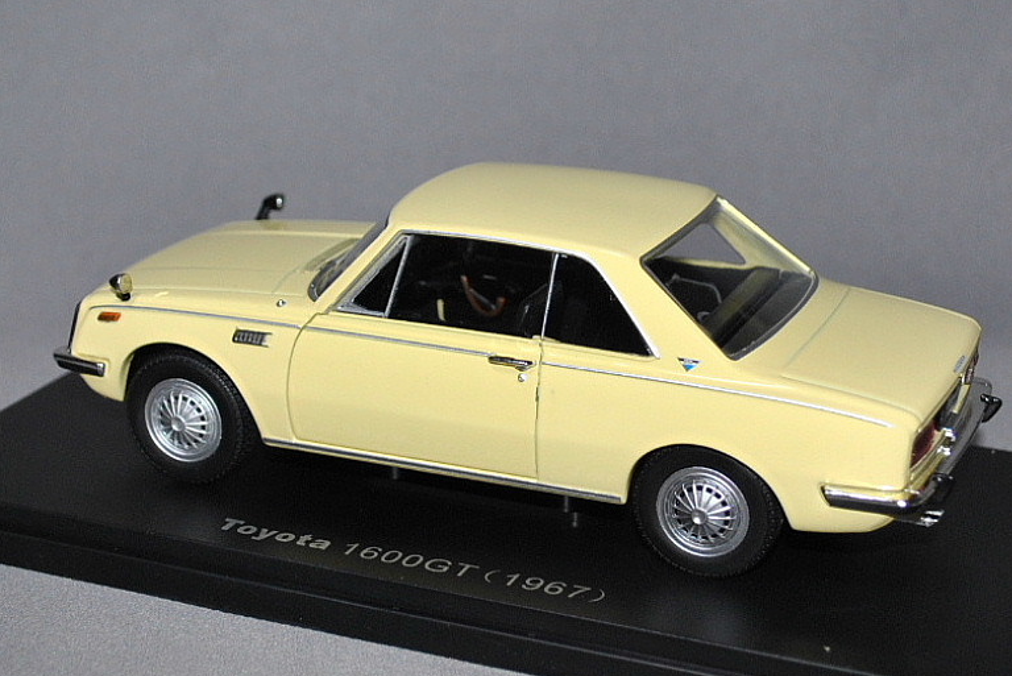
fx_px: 1406
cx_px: 524
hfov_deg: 39.6
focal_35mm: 50
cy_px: 339
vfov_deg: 27.0
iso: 400
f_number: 4.8
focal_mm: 32
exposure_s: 1/60
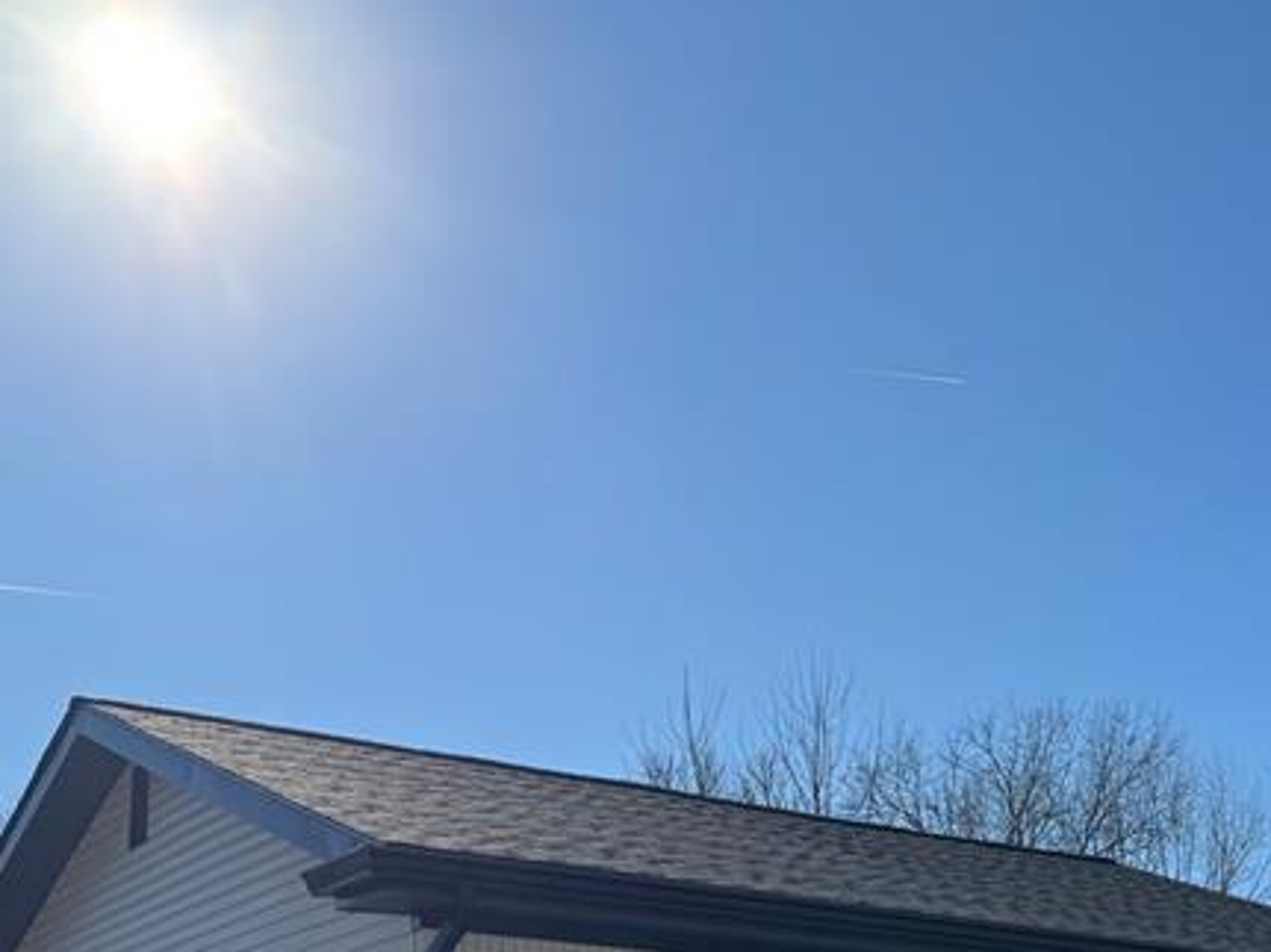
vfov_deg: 24.0
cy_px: 1049
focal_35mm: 57
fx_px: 2092
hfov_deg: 32.7
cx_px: 1038
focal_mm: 6.76
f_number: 1.78
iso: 80
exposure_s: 1/6410
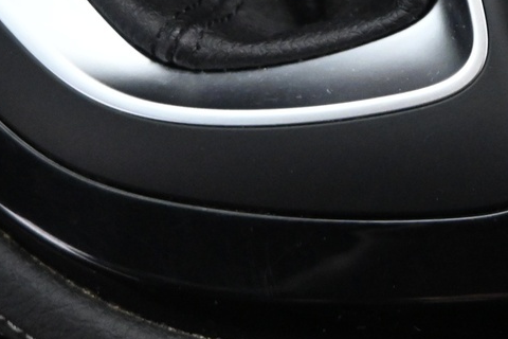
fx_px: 1143
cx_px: 690
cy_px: -118
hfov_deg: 22.1
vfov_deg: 15.9
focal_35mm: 81
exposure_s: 1/15
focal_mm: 16
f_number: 3.5
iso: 3200
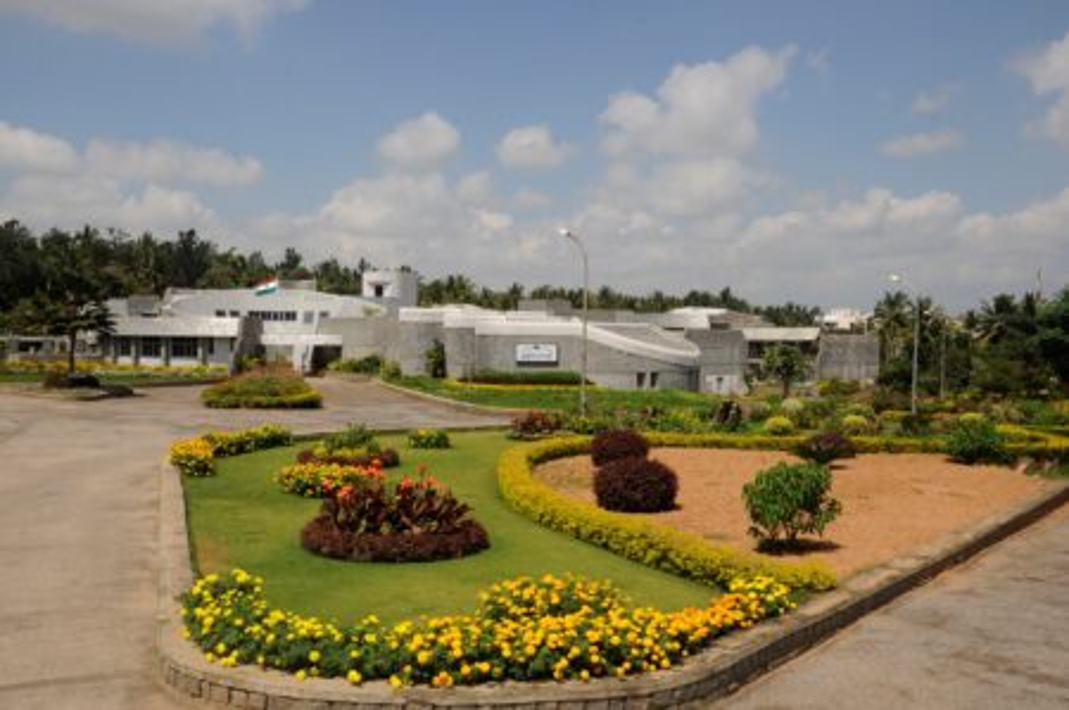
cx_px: 534
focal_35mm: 33
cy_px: 355
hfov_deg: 57.3
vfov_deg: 39.9
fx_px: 979
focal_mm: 22
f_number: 14
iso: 200
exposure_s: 1/200
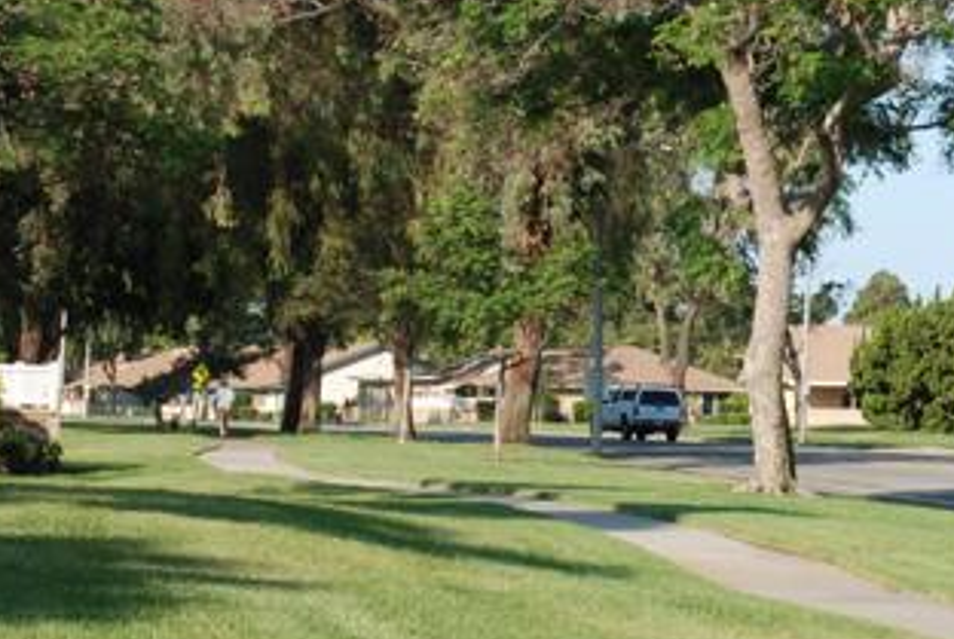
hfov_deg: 13.6
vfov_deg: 9.6
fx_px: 3785
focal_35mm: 143
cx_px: 1385
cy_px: 72
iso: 100
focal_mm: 29
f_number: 7.1
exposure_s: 1/200
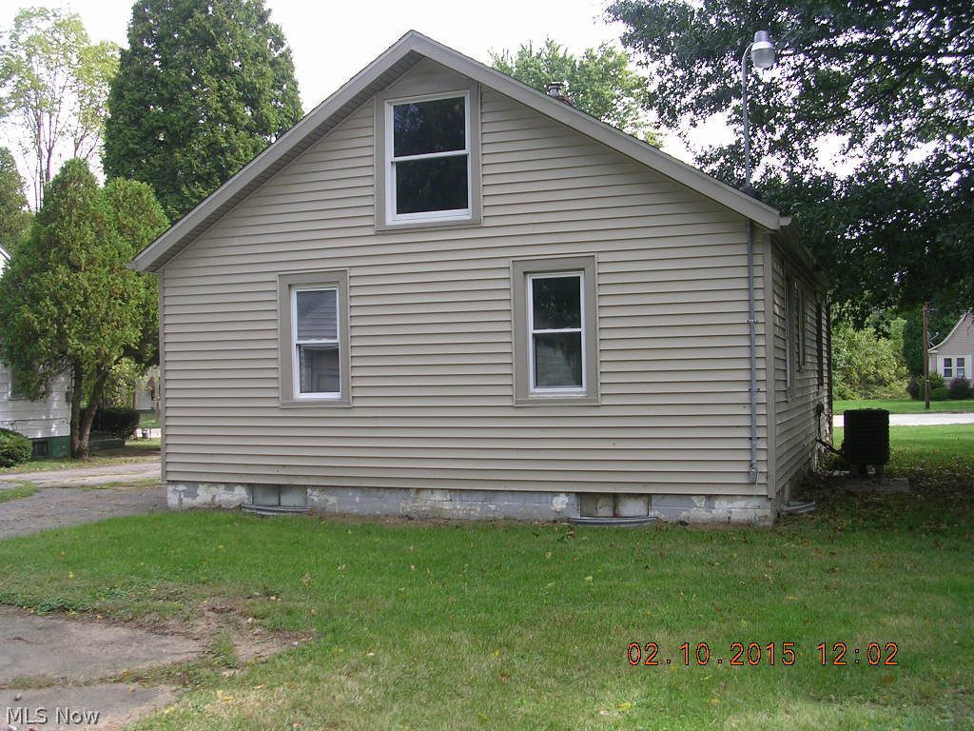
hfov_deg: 49.0
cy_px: 366
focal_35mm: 38
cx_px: 487
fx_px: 1069
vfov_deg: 37.7
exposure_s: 1/278
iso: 50
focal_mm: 5.8
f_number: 2.8
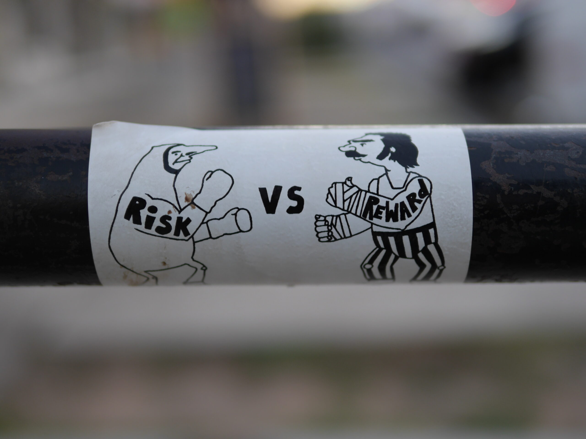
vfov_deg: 29.1
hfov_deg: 38.2
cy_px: 220
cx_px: 293
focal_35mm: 50
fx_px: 846
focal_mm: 25
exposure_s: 1/100
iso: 200
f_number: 1.6
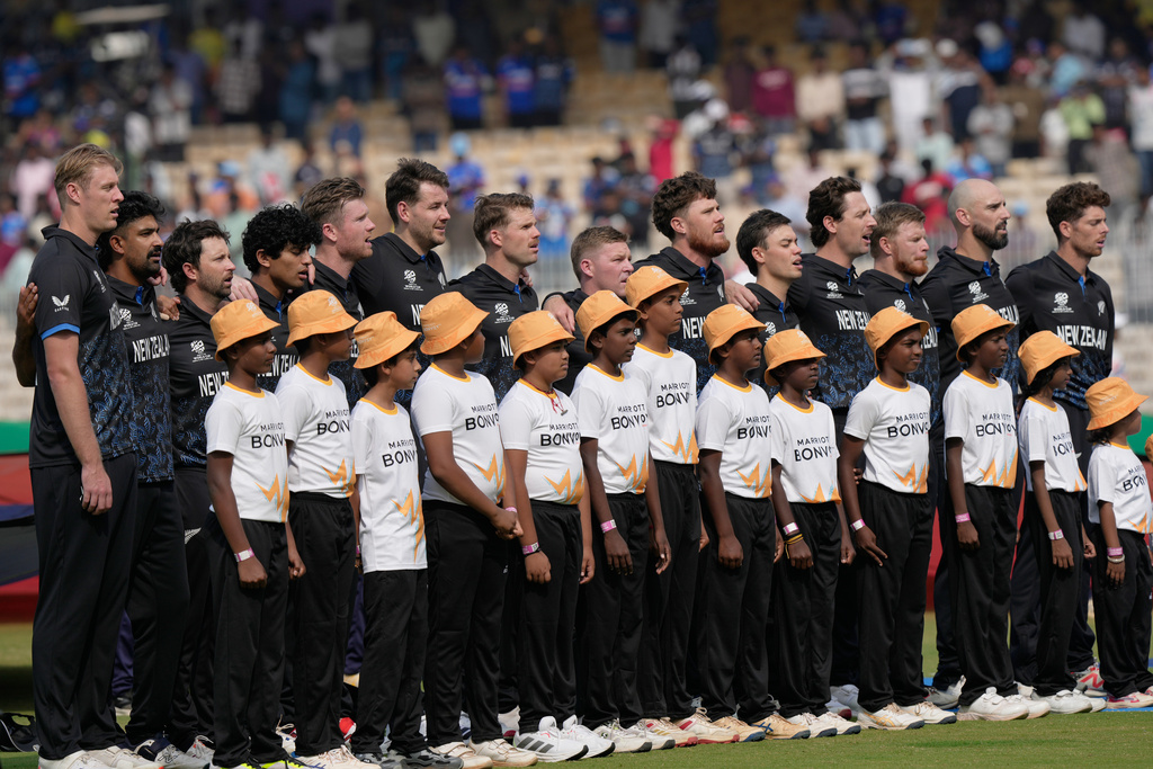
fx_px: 12812
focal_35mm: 400
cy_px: 384
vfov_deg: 3.4
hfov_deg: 5.2
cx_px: 576
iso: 160
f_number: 5.6
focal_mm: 400
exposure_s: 1/1000
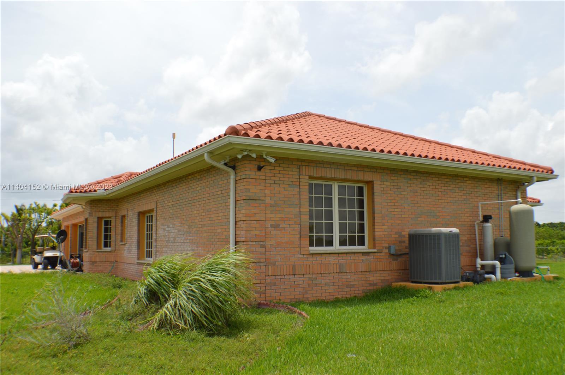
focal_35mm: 42
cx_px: 282
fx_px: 658
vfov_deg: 31.8
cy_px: 188
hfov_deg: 46.4
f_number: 10
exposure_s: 1/200
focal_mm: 28
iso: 100
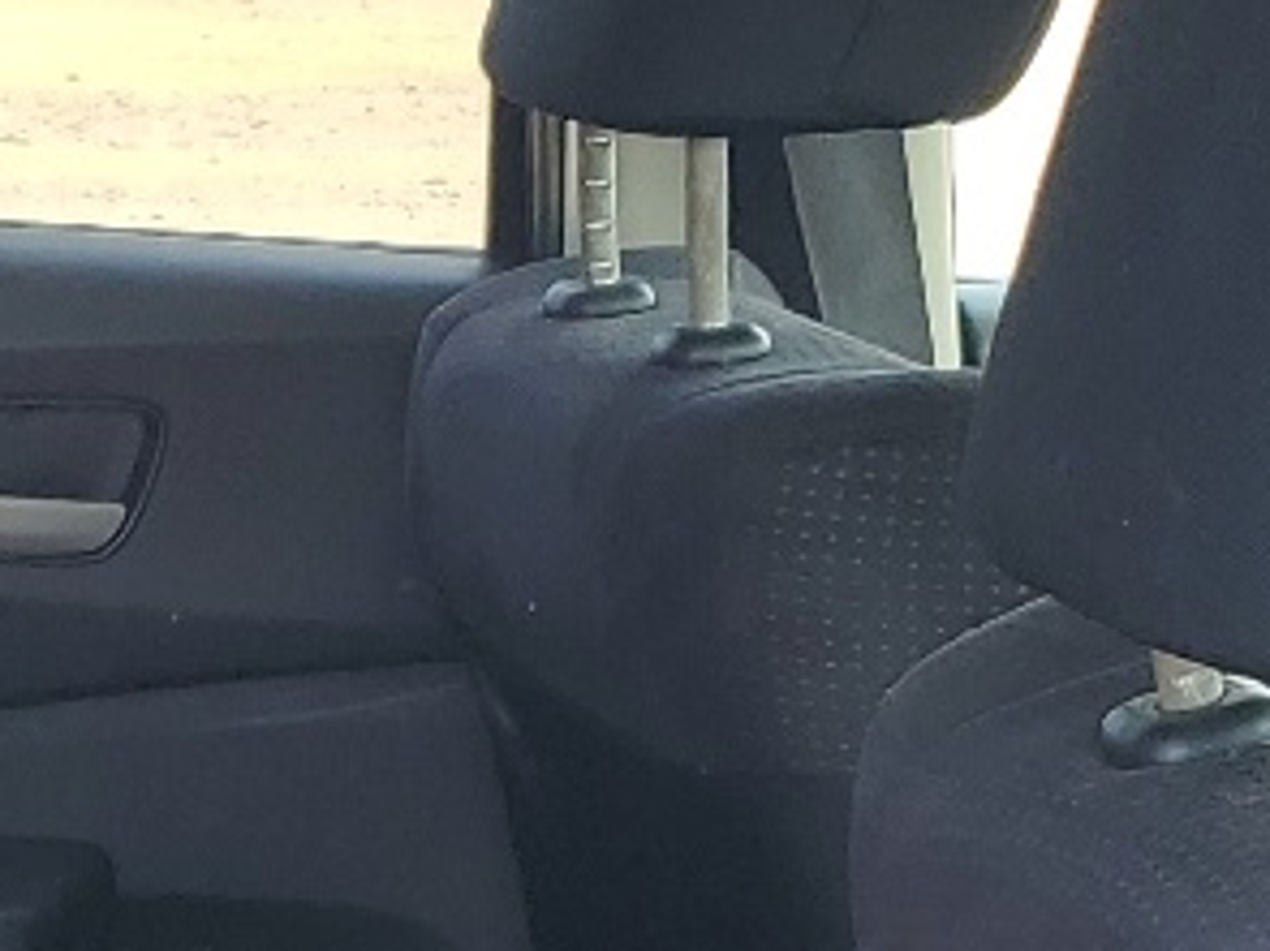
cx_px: 56
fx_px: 5171
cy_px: 1463
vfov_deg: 10.1
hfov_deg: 13.8
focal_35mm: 141
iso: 50
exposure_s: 1/263
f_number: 1.5
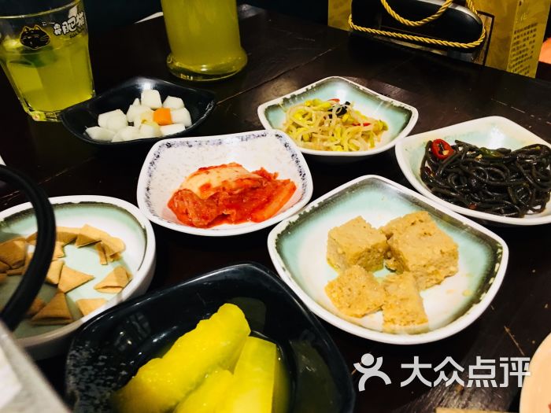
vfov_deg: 48.2
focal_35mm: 29
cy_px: 206
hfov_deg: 61.7
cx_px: 276
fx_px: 462
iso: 100
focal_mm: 4.15
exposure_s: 1/10
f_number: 2.2
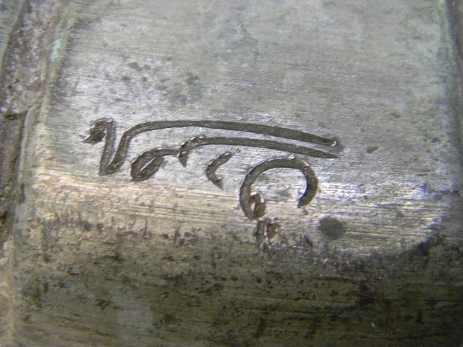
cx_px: 232
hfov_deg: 23.6
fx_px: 1110
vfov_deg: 17.8
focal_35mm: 83
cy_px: 174
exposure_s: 1/17
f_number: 4.5
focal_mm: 15.1
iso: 400
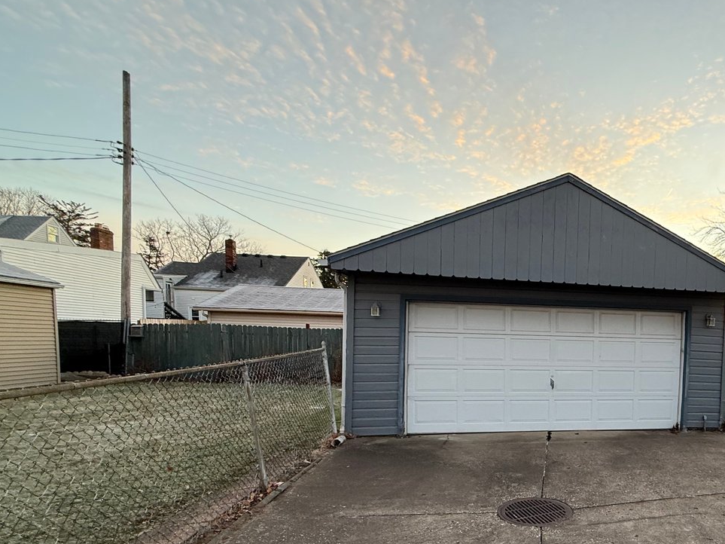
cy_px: 371
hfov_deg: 69.9
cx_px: 567
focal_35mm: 22
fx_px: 461
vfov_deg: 59.4
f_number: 2.2
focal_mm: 2.22
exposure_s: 1/99
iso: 125
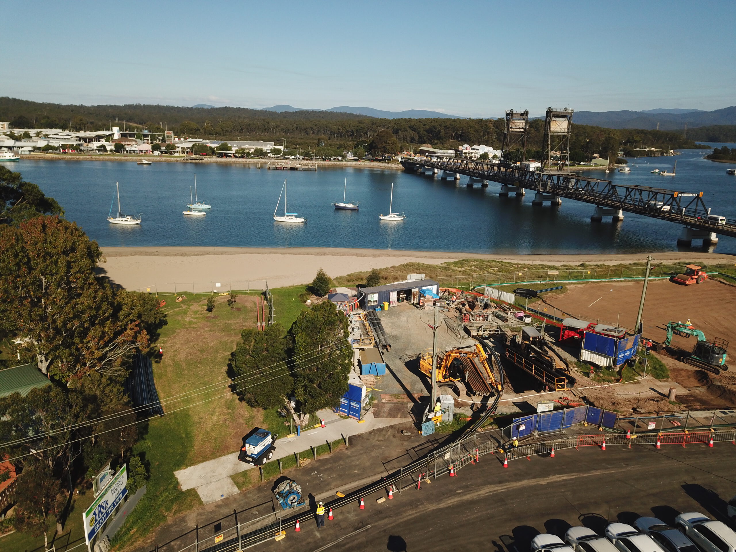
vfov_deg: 53.1
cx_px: 368
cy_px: 276
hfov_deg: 67.3
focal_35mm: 26
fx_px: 553
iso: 100
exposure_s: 1/1996
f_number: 2.2
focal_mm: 4.73
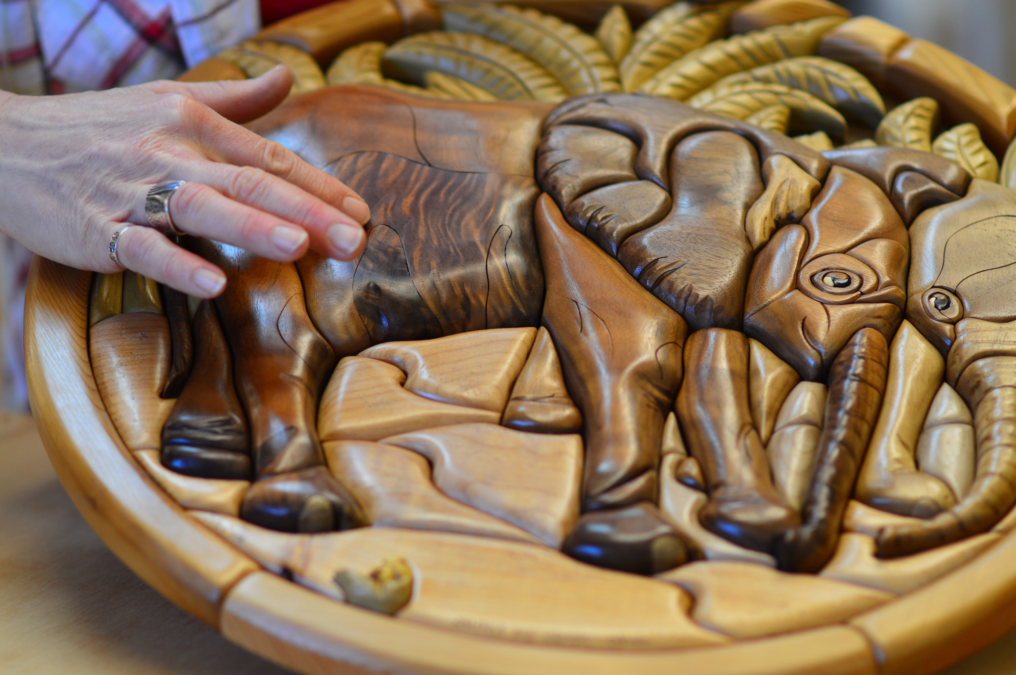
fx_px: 3595
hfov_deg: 16.1
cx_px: 508
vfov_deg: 10.7
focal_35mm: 128
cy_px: 338
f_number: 2
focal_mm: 85
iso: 200
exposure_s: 1/160
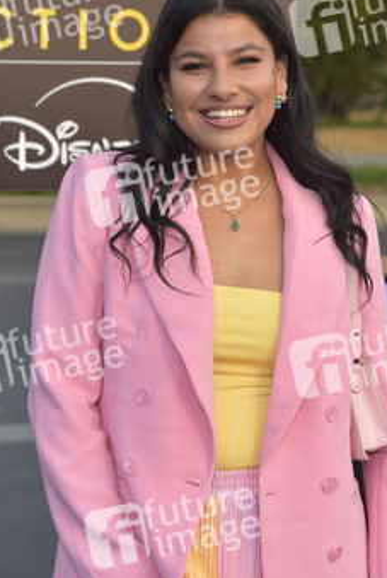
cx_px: 222
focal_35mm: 132
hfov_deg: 10.4
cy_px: 273
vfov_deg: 15.5
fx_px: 2122
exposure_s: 1/250
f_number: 6.3
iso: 640
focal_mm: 112
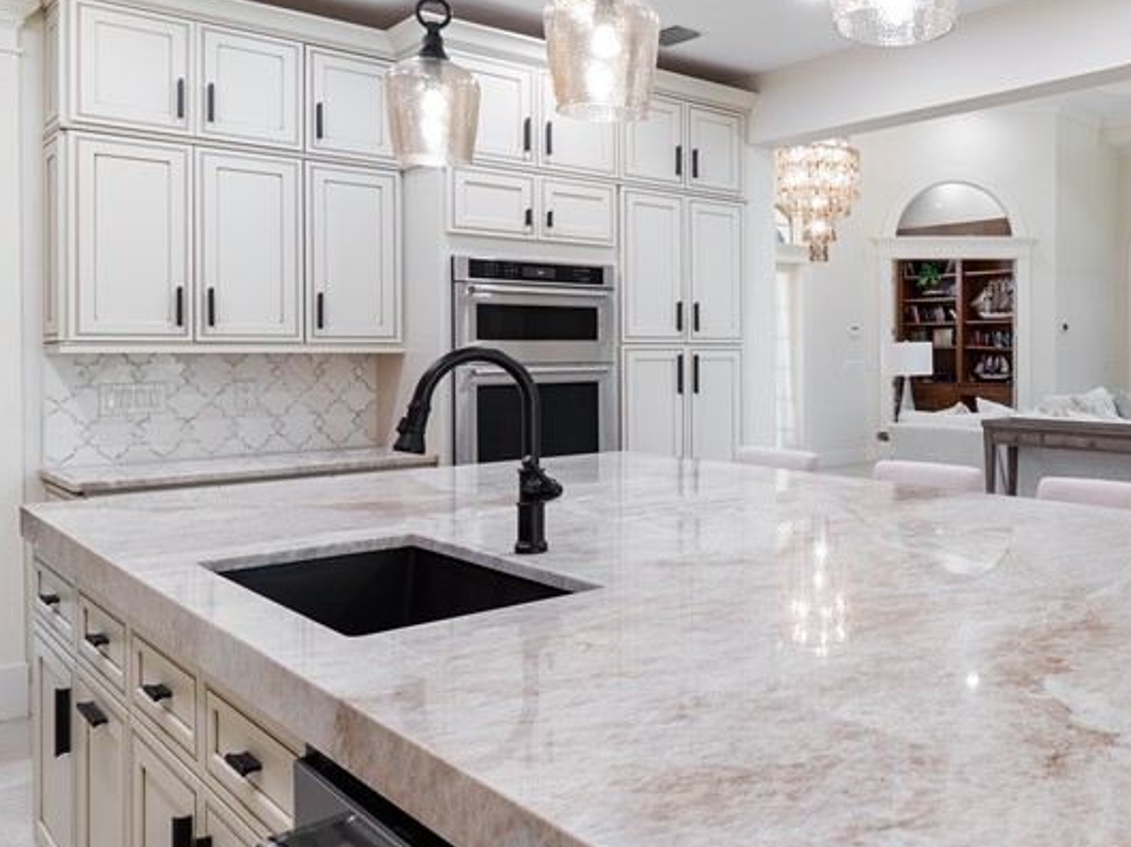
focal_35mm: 31
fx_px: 1012
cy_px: 383
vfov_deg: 45.3
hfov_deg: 54.2
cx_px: 915
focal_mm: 8
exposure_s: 1/4
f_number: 7.1
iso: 200
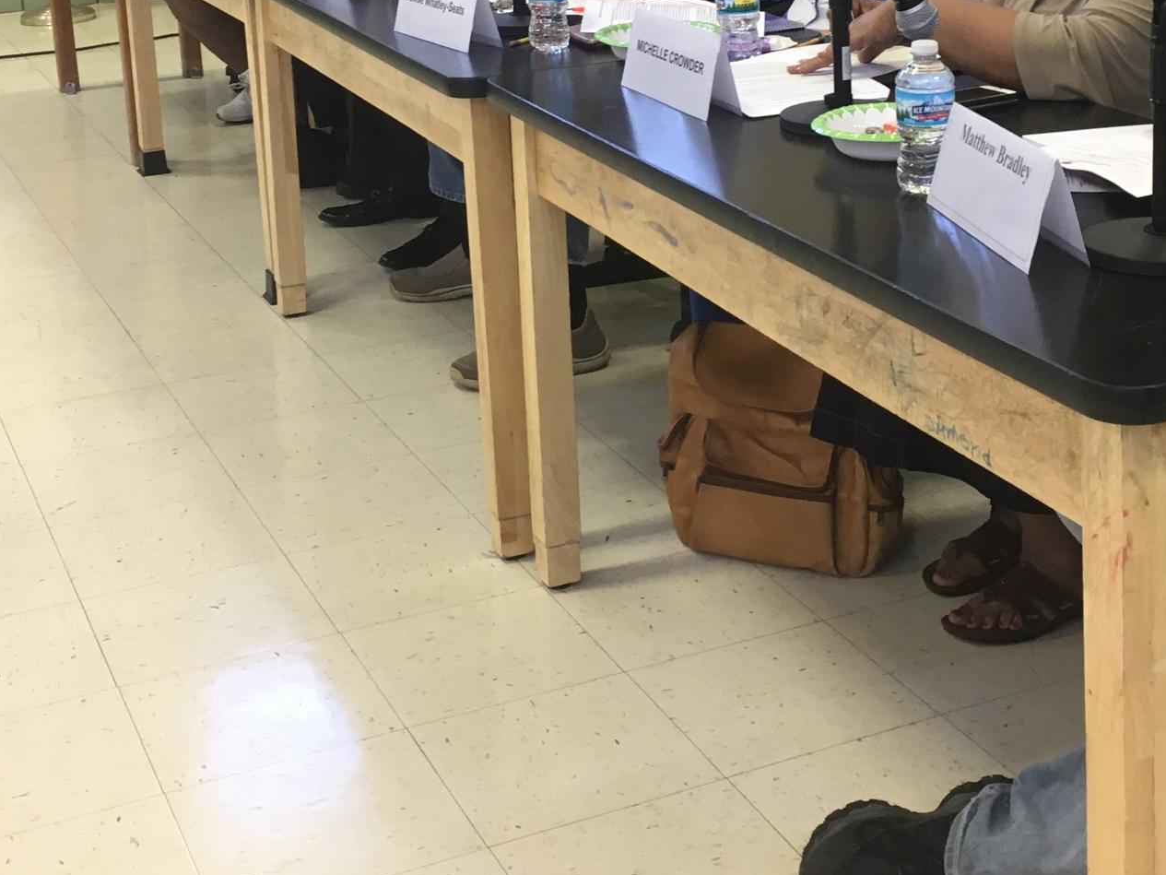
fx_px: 1853
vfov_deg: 26.0
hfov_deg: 34.6
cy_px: 147
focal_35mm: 55
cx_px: 779
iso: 64
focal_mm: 4.15
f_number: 2.2
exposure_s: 1/30
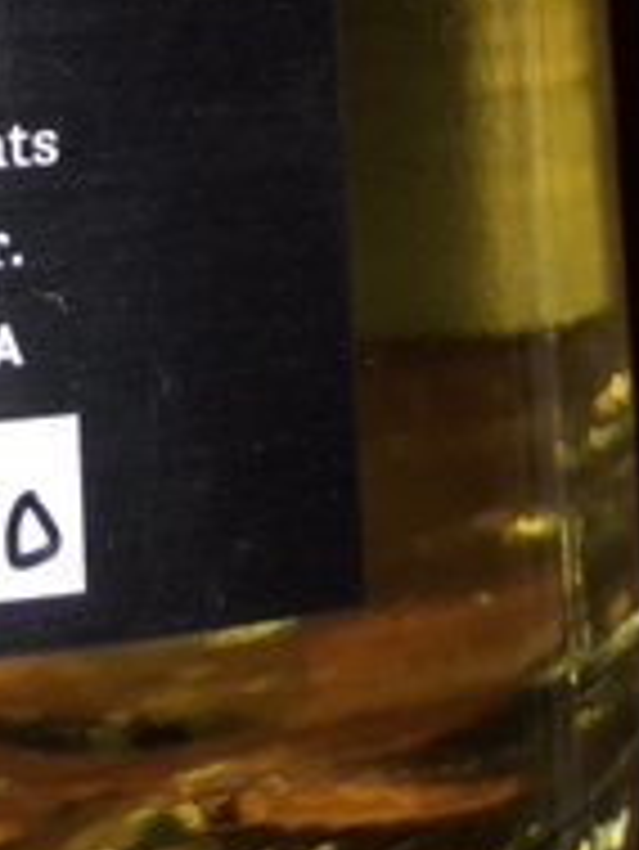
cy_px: -387
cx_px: -94
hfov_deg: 14.7
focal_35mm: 98
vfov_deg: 18.1
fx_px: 2409
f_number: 2.2
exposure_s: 1/94
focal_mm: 4.15
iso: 25
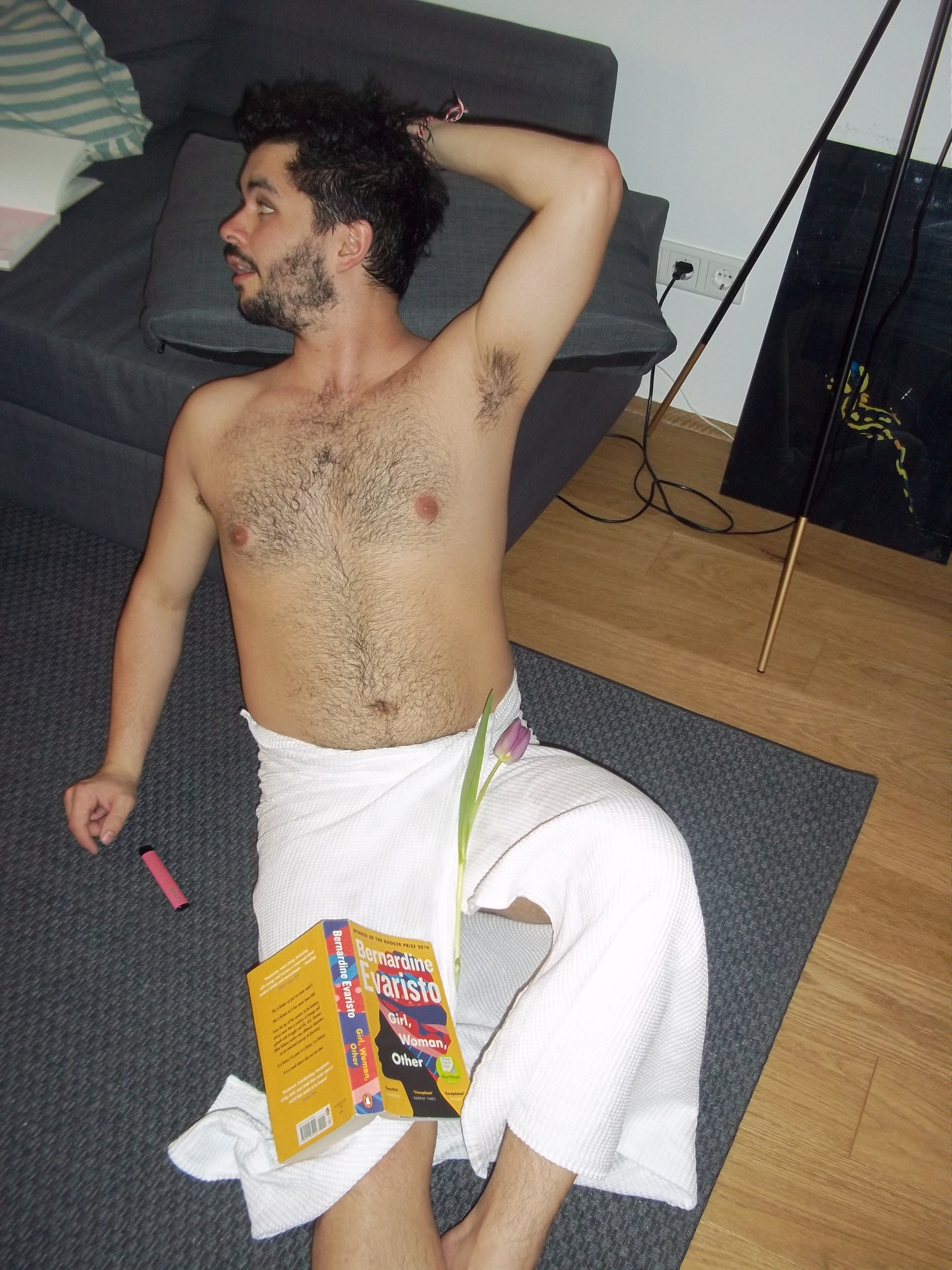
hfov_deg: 39.7
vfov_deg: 51.4
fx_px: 1320
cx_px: 476
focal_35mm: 36
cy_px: 635
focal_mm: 6.5
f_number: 3.1
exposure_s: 1/30
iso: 160
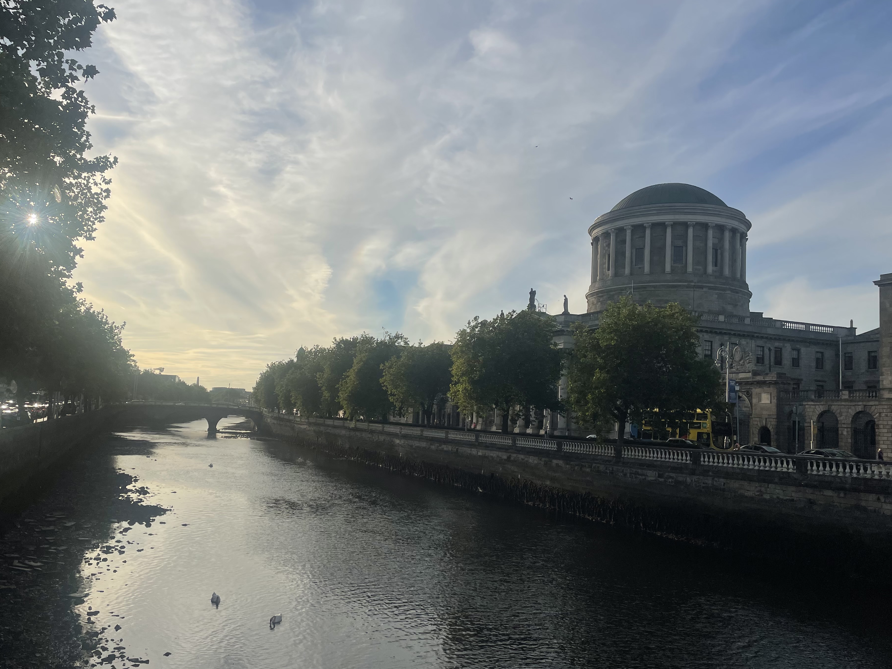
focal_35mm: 29
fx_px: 747
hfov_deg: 61.6
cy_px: 354
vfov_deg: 48.2
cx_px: 408
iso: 32
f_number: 1.6
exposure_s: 1/11905
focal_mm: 4.2
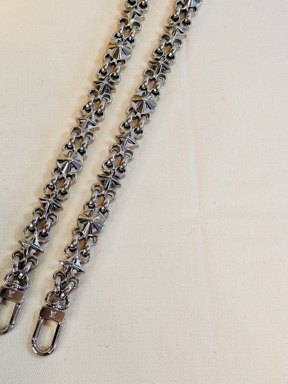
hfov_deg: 22.2
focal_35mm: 66
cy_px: 139
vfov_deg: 29.2
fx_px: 732
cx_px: 92
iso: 125
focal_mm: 6.76
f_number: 1.78
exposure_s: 1/50
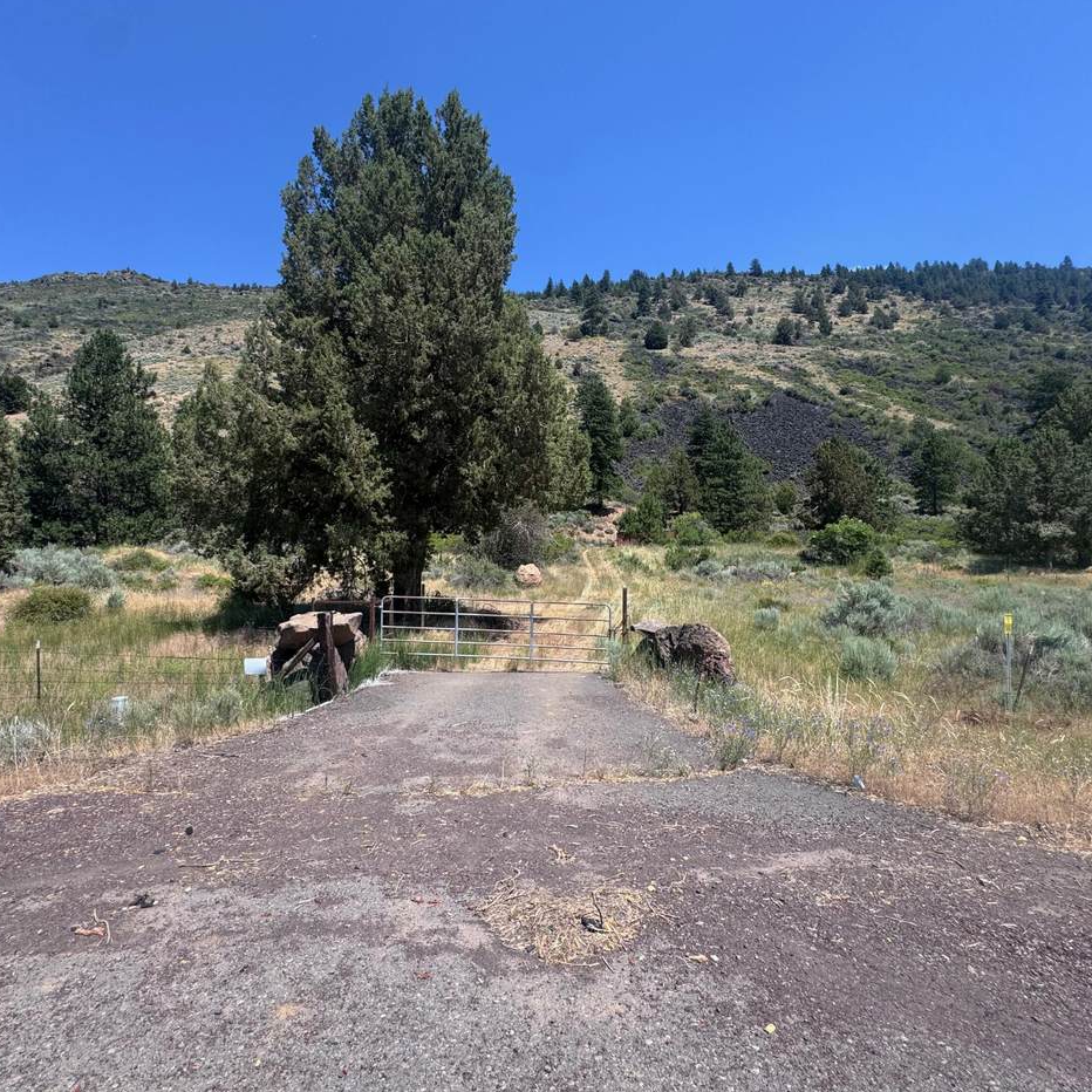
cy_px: 532
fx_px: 607
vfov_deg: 84.0
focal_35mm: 17
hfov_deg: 83.9
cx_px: 530
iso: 40
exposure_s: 1/1236
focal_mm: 2.22
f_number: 2.2
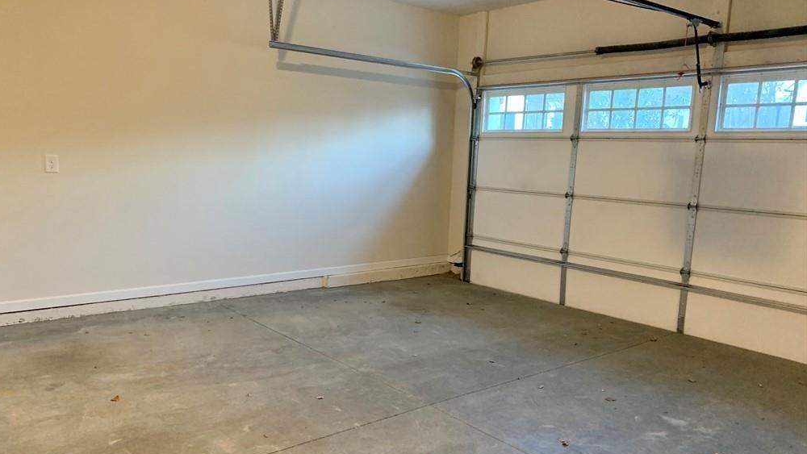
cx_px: 395
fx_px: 621
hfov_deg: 66.0
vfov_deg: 40.1
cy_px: 258
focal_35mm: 29
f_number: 1.8
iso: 400
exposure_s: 1/40
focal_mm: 4.25
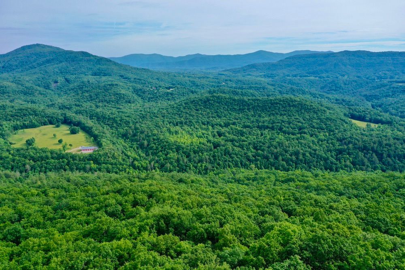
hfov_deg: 65.5
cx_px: 202
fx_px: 315
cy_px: 135
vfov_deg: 46.4
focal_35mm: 28
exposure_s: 1/100
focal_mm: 10.26
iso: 100
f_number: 6.3
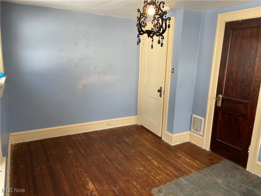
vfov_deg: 54.9
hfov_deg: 69.4
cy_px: 98
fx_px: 188
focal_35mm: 25
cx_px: 130
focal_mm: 5.1
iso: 40
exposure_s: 1/121
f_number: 1.6
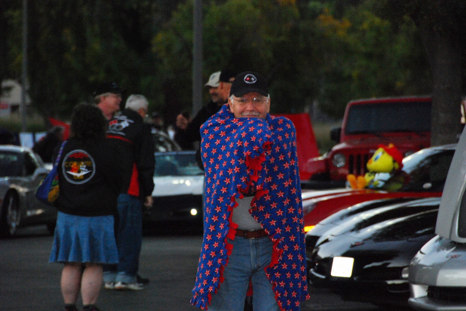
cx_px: 233
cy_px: 156
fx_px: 3887
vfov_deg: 4.6
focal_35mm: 300
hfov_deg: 6.9
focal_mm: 200
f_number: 5.6
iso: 1400
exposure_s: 1/200
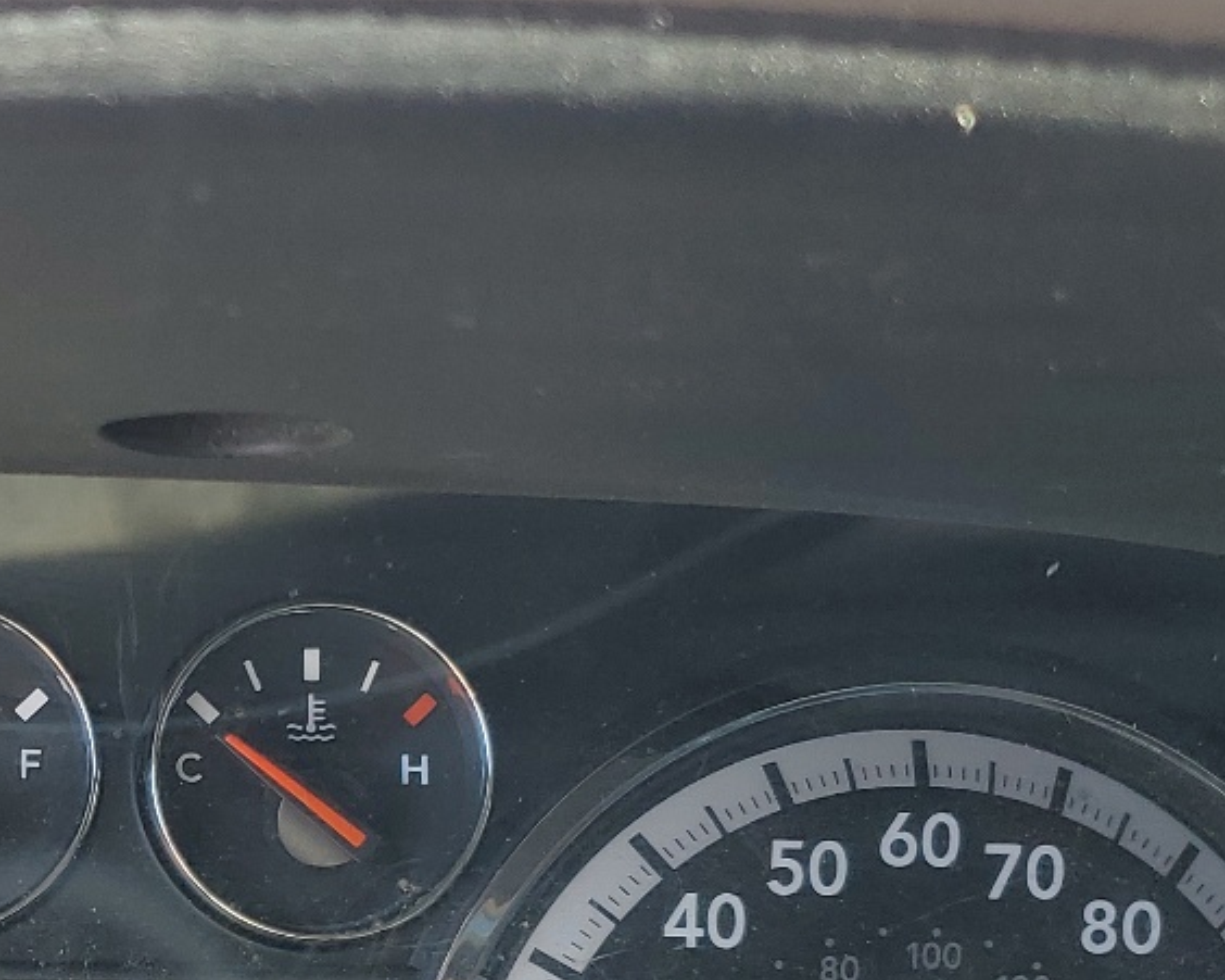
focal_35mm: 72
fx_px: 2610
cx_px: 0
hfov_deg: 25.1
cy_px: 1017
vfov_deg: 20.5
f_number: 1.5
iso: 50
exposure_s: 1/227
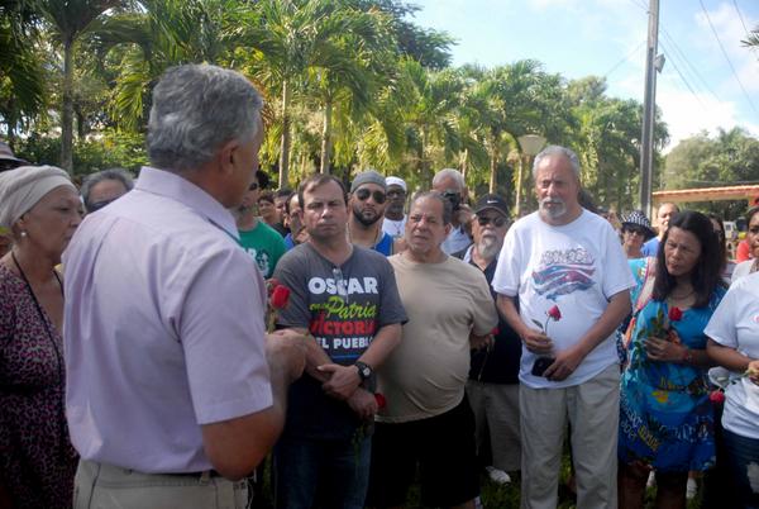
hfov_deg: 57.2
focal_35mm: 33
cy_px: 254
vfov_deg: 40.1
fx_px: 697
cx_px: 380
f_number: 3.5
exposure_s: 1/1000
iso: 400
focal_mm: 22
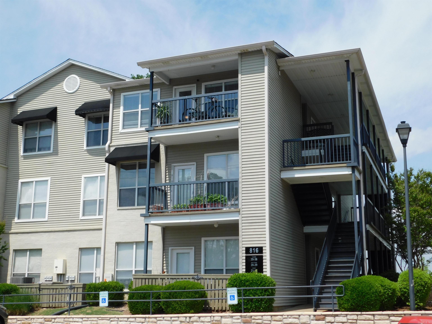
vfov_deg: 32.2
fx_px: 562
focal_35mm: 45
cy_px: 162
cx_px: 216
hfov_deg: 42.1
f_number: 3.7
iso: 125
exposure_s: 1/1250
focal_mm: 8
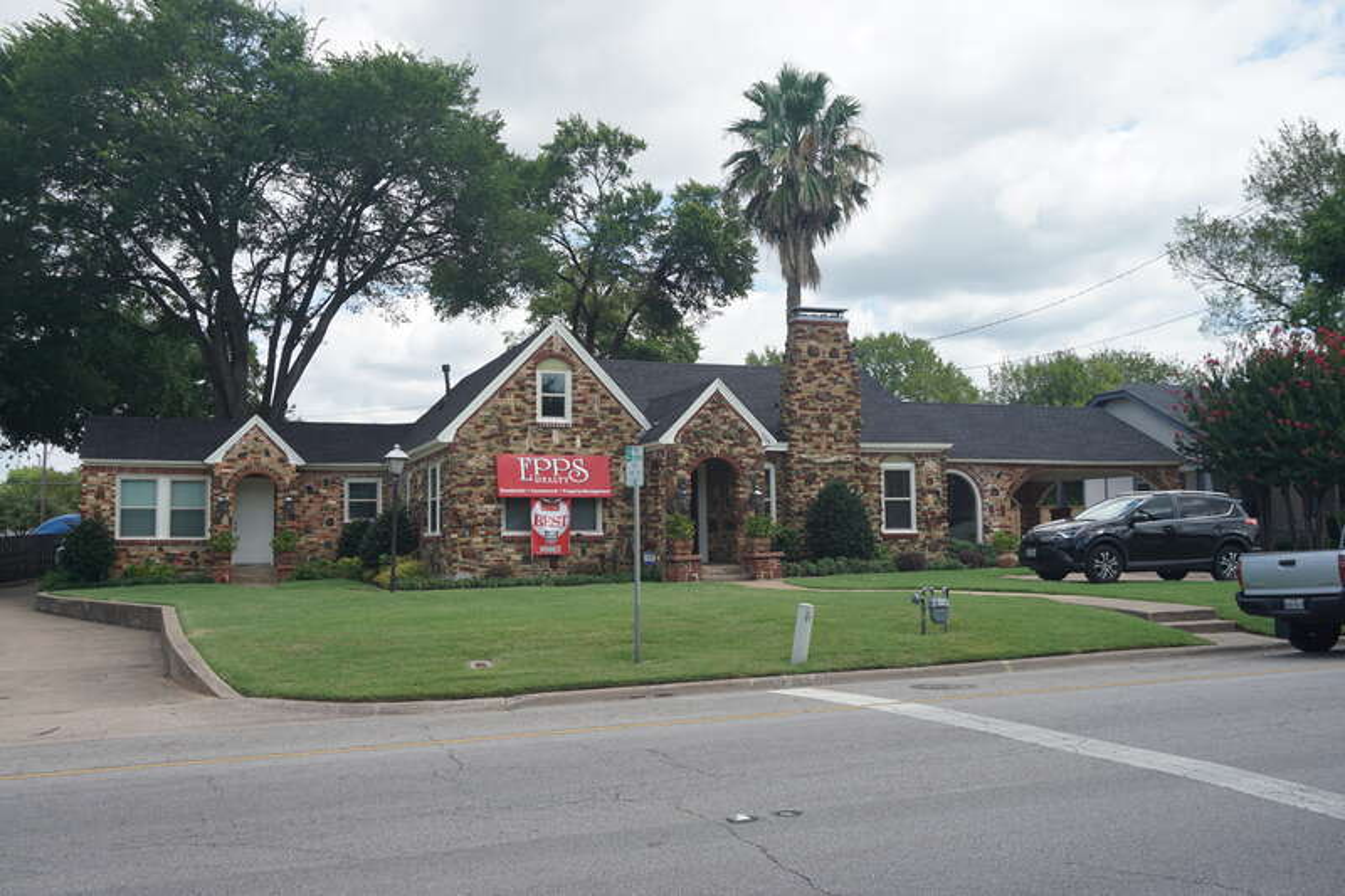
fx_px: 1289
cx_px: 672
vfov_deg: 38.3
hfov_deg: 55.1
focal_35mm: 34
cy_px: 448
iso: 100
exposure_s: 1/160
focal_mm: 23
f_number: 9
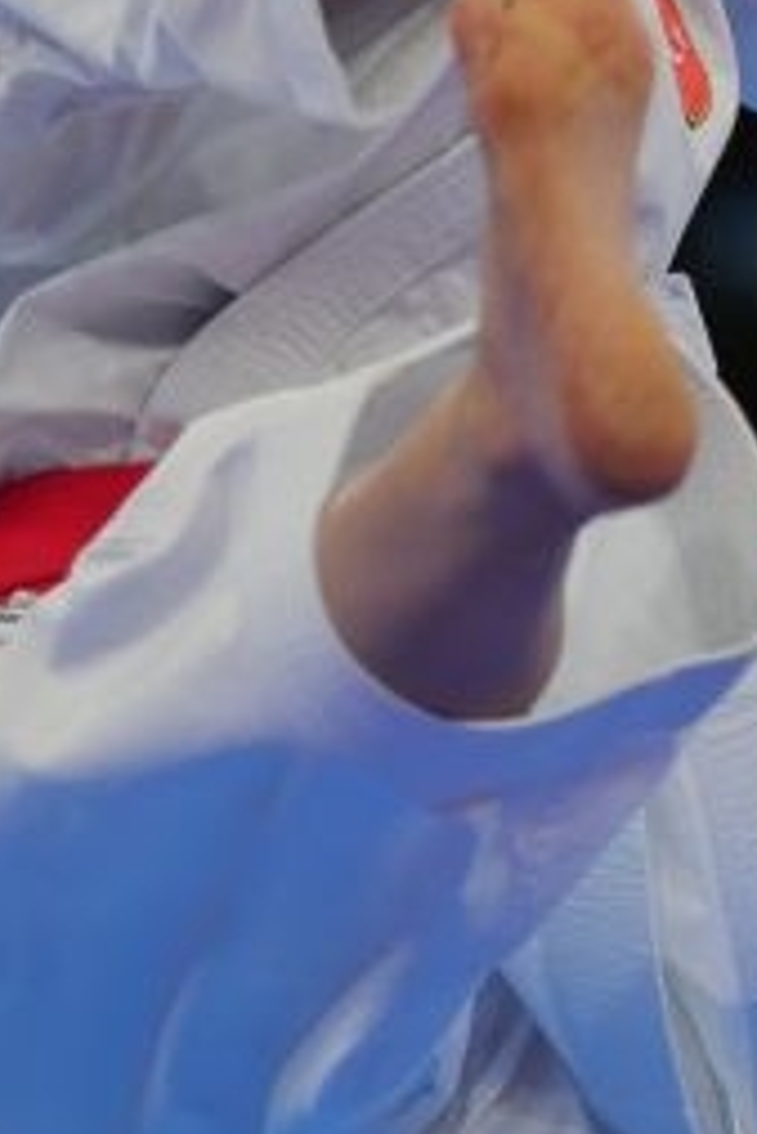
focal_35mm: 947
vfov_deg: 2.2
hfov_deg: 1.5
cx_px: 394
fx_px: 29827
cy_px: 1049
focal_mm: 200
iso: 400
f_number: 2.8
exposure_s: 1/1000
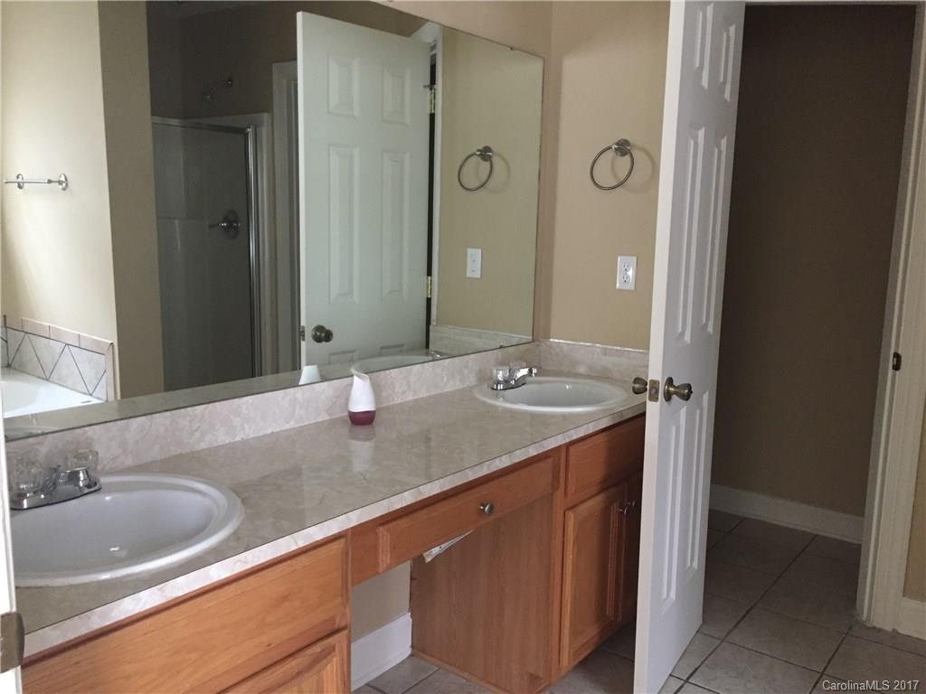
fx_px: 776
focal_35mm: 29
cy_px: 347
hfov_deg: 61.7
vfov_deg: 48.2
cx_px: 463
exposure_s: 1/17
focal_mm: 4.15
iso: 250
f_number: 2.2
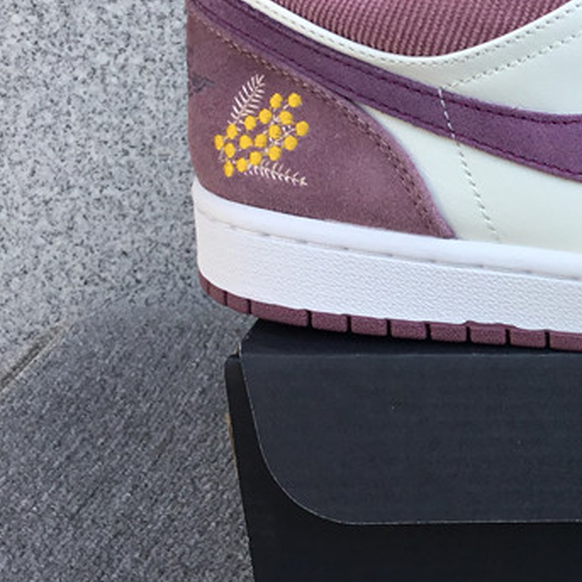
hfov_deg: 22.0
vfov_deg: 24.0
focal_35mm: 72
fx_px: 1370
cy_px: 250
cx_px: 719
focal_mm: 3.3
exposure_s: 1/243
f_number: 2.4
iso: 25
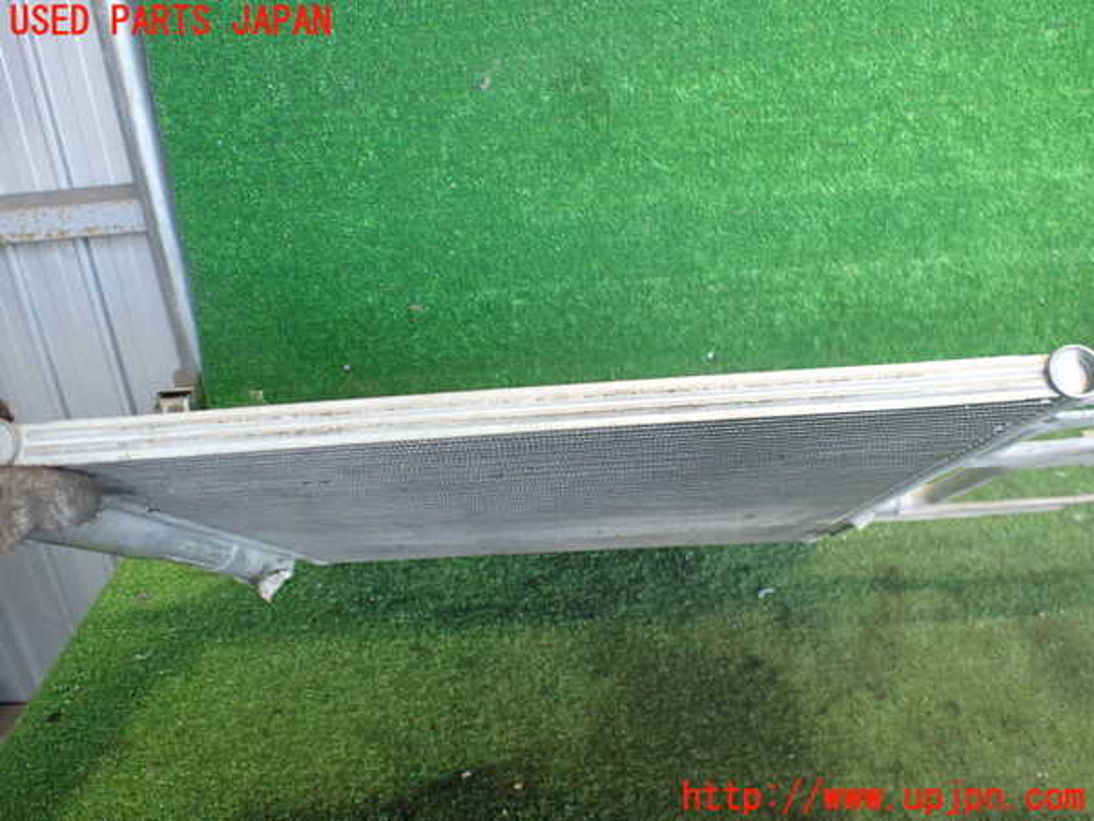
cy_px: 410
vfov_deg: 46.8
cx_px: 547
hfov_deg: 60.0
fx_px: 948
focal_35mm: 30
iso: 800
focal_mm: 5.4
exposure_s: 1/100
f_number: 2.3
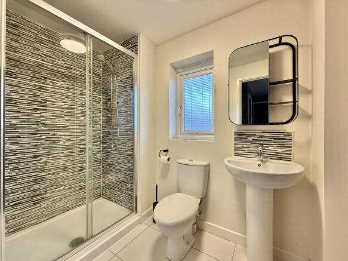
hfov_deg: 102.1
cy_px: 130
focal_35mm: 14
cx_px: 174
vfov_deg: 85.7
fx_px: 141
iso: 200
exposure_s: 1/100
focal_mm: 2.22
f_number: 2.2
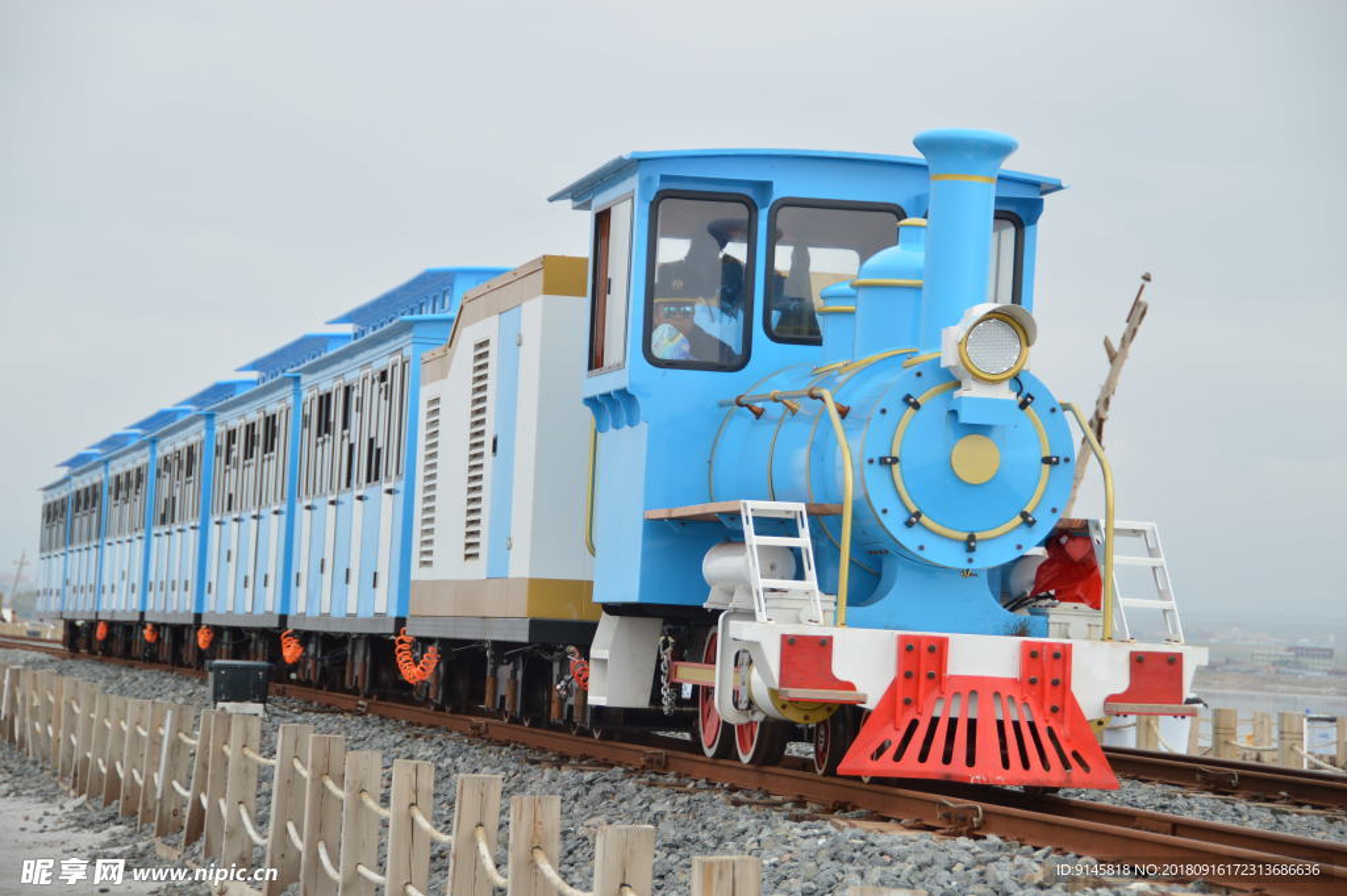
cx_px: 674
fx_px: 4598
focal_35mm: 123
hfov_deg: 16.7
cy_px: 448
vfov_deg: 11.1
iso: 200
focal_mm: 82
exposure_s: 1/400
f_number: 5.6
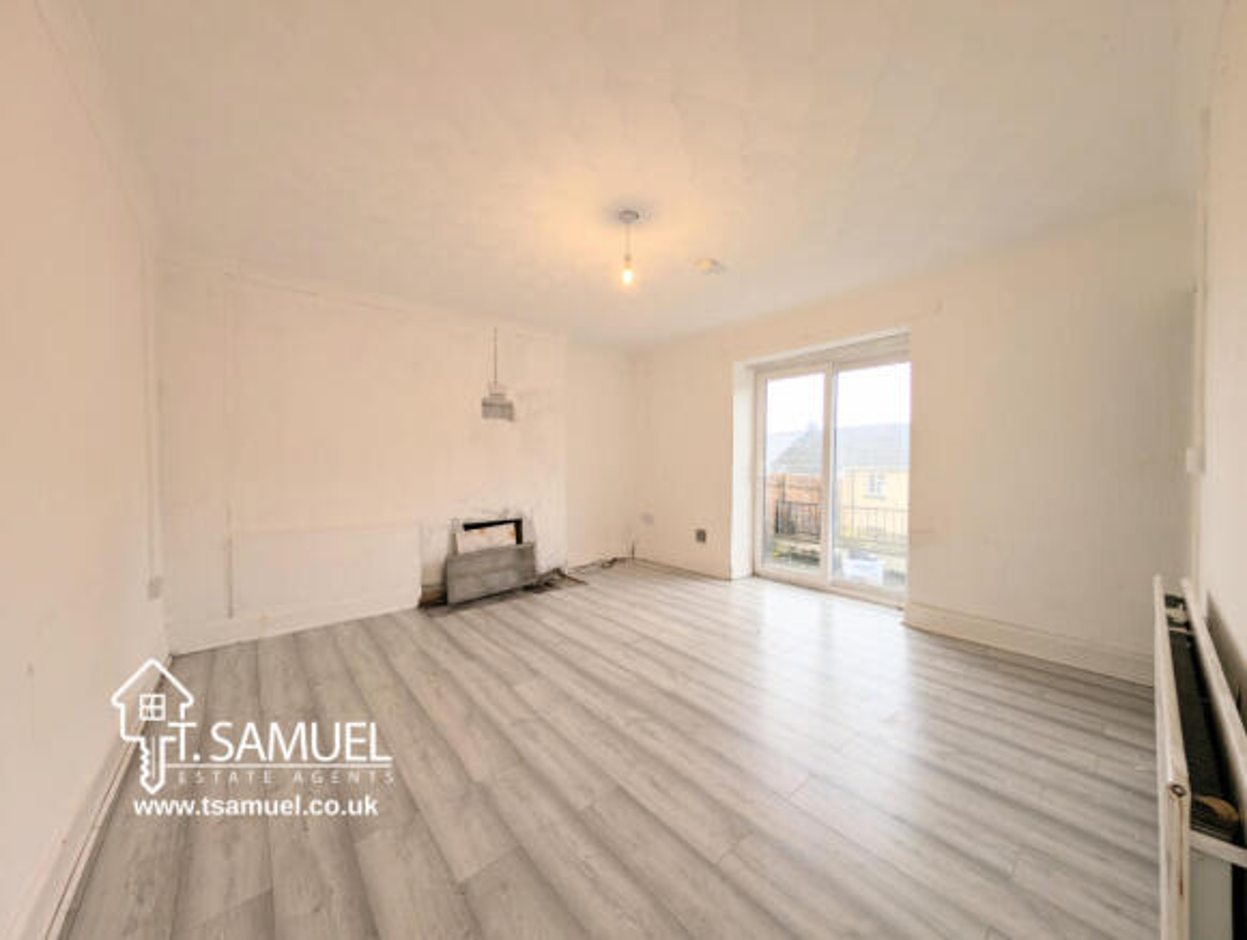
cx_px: 624
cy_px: 470
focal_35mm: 12
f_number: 1.95
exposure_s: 1/33.2
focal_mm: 2.23
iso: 37
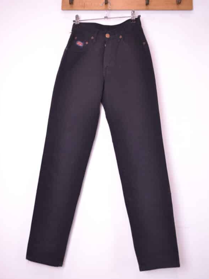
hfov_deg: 42.9
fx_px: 266
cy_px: 143
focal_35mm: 33
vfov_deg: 55.4
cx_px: 104
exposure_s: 1/15
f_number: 3.8
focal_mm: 20
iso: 200
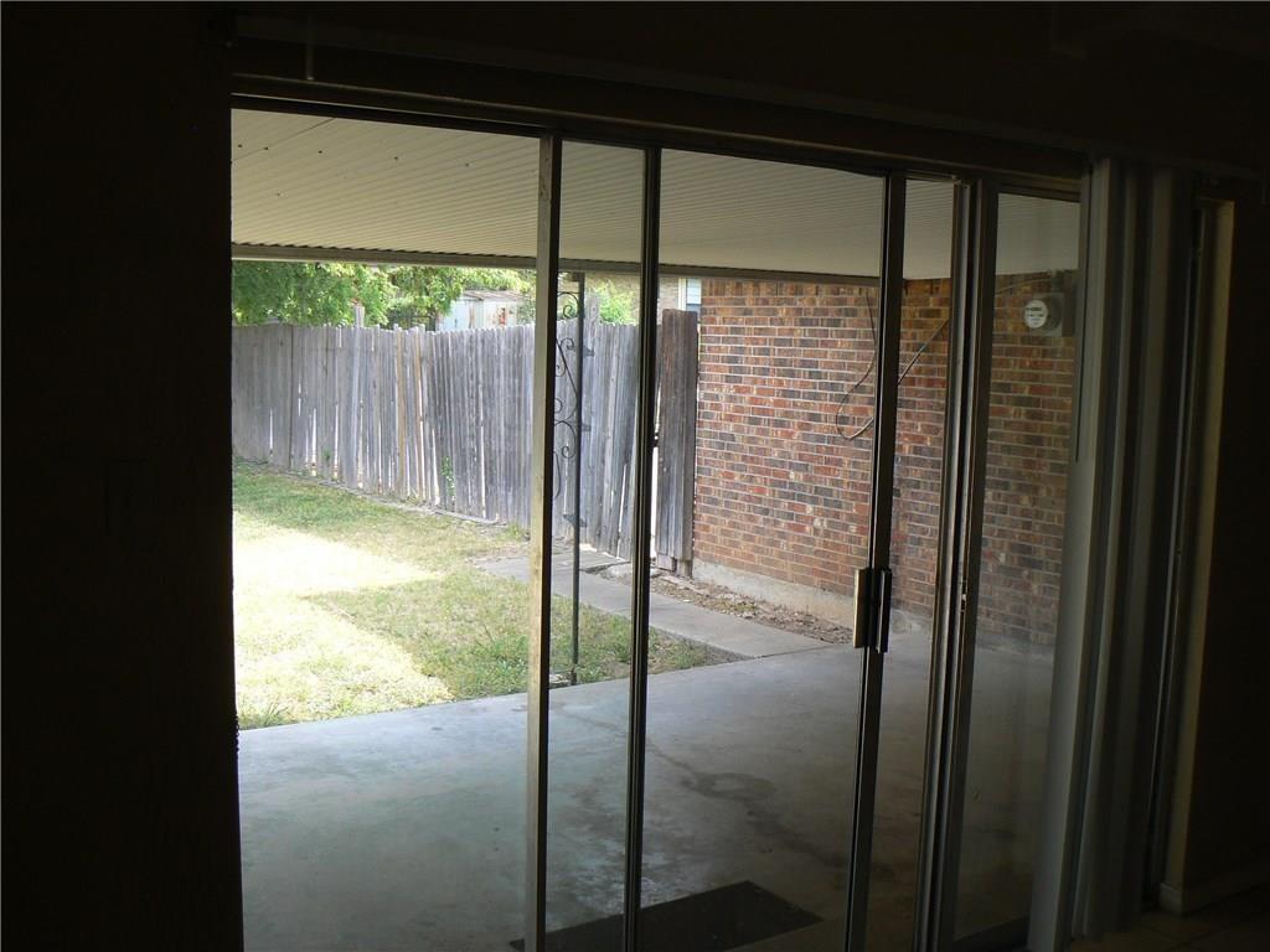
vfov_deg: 39.7
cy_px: 476
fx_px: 1321
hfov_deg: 51.4
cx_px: 635
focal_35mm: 36
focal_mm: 6
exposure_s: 1/80
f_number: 4
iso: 80
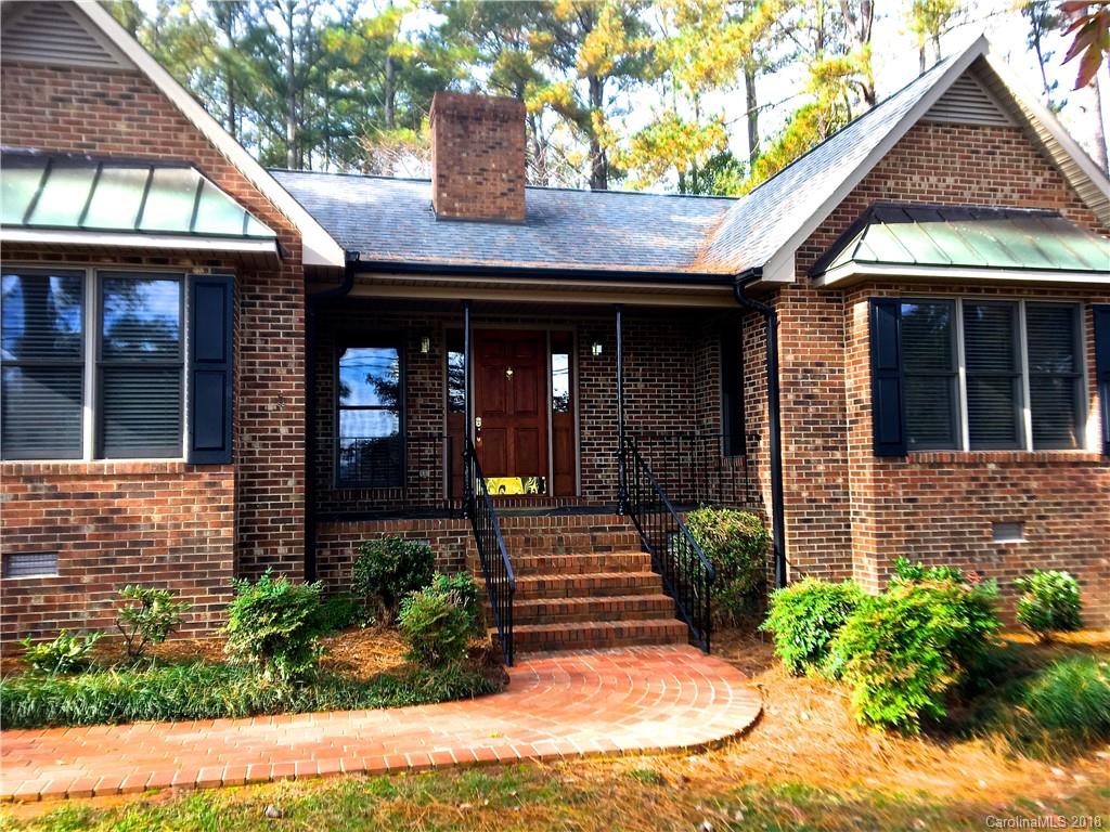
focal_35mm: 29
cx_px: 555
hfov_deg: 61.7
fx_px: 930
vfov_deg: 48.2
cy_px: 416
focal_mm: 4.15
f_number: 2.2
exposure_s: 1/120
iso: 25
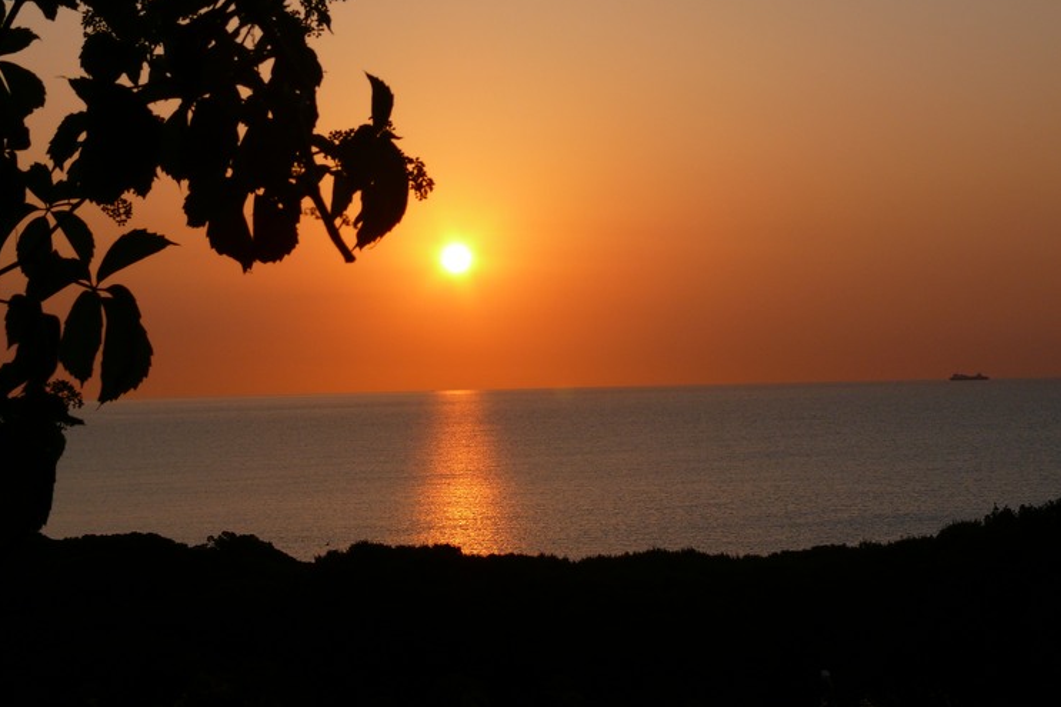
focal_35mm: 85
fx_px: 2504
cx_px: 527
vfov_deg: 16.1
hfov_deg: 23.9
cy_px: 323
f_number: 5.6
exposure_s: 1/200
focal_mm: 17.1
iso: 100
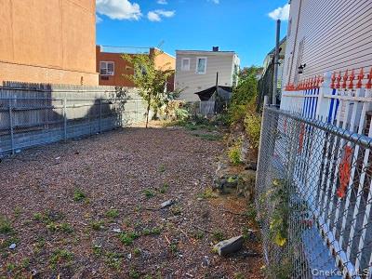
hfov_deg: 73.9
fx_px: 247
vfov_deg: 58.9
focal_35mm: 23
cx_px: 186
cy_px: 140
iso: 25
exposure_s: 1/509
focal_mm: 5.54
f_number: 1.8
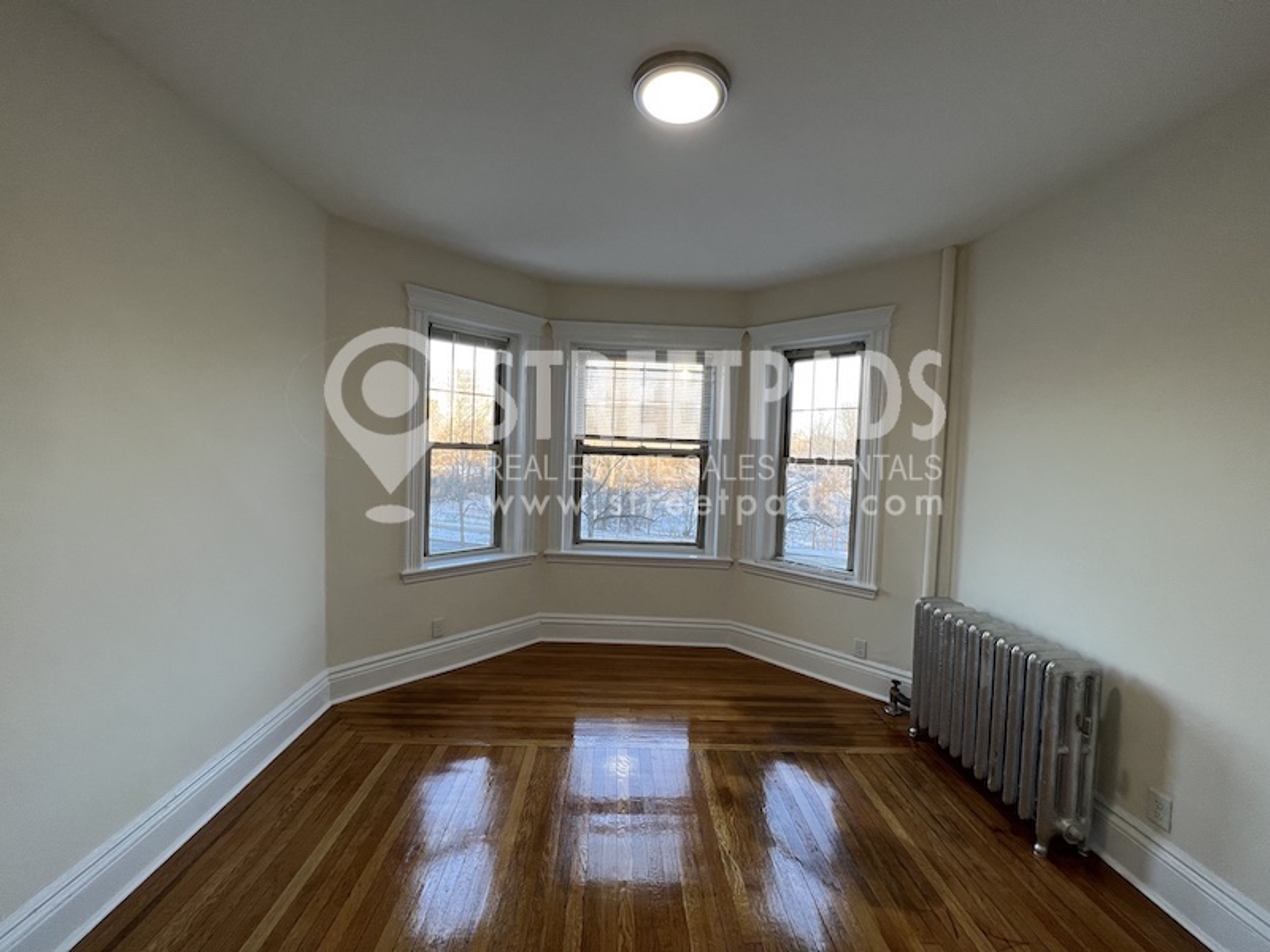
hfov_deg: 106.2
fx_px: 477
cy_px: 476
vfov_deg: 89.9
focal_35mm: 13
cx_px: 635
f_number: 1.8
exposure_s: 1/99
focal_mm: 1.57
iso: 64
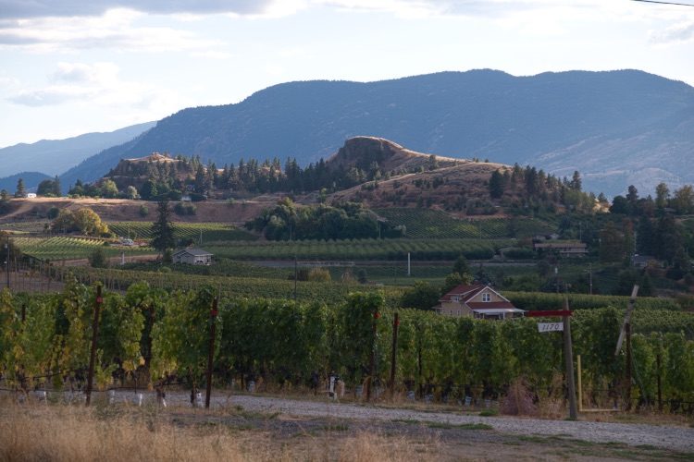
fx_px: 2159
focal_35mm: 112
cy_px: 231
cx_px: 347
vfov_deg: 12.2
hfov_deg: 18.3
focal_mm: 74.4
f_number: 5.6
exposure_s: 1/170
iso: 200
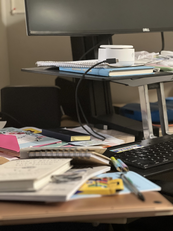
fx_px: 513
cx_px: 86
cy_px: 116
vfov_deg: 25.3
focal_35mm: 77
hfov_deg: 19.1
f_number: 2.8
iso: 800
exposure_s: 1/15
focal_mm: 9
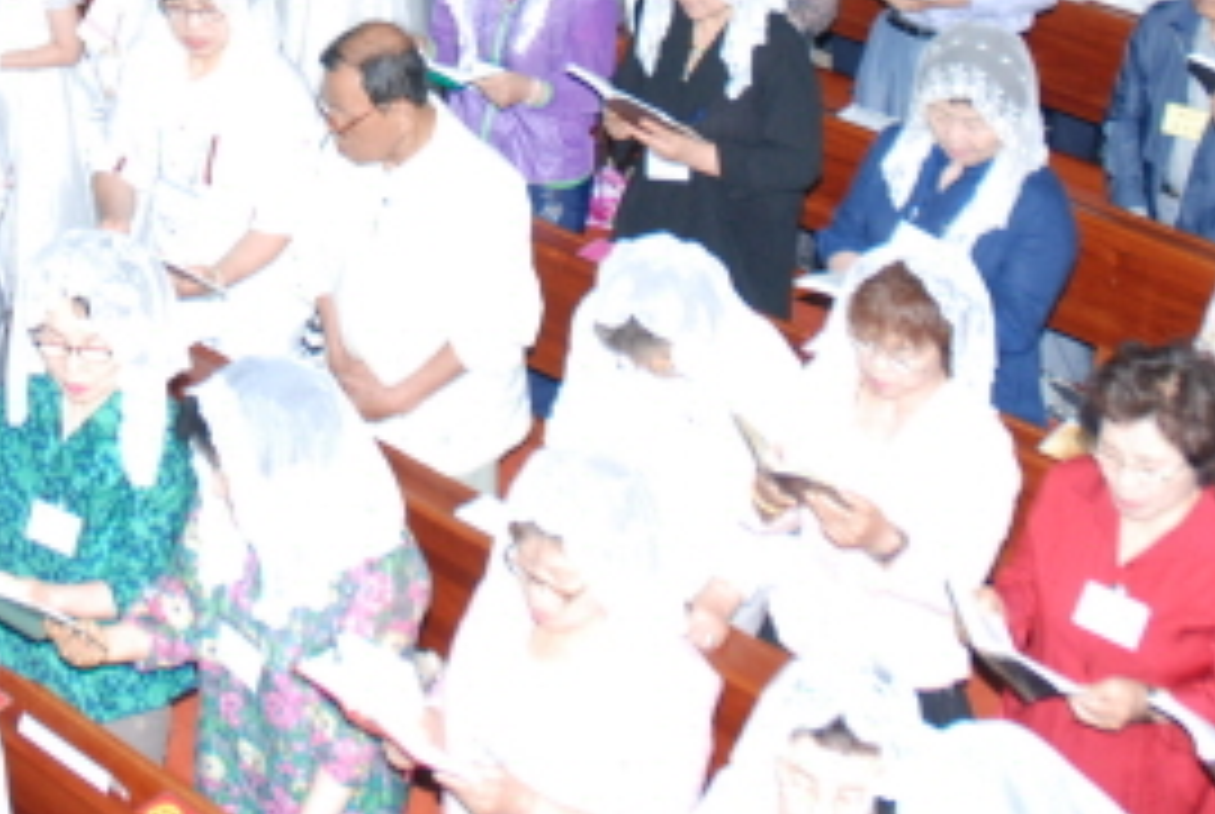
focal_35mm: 70
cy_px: -164
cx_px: 284
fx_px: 2366
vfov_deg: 18.5
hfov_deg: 28.3
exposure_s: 1/60
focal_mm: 18
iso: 400
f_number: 4.5
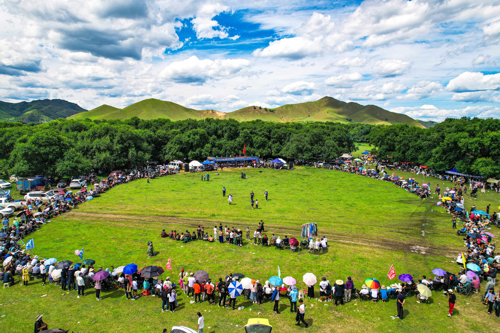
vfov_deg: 57.2
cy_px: 166
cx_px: 250
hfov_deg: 78.6
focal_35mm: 22
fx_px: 306
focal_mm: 8.38
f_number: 2.8
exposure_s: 1/350
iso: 100
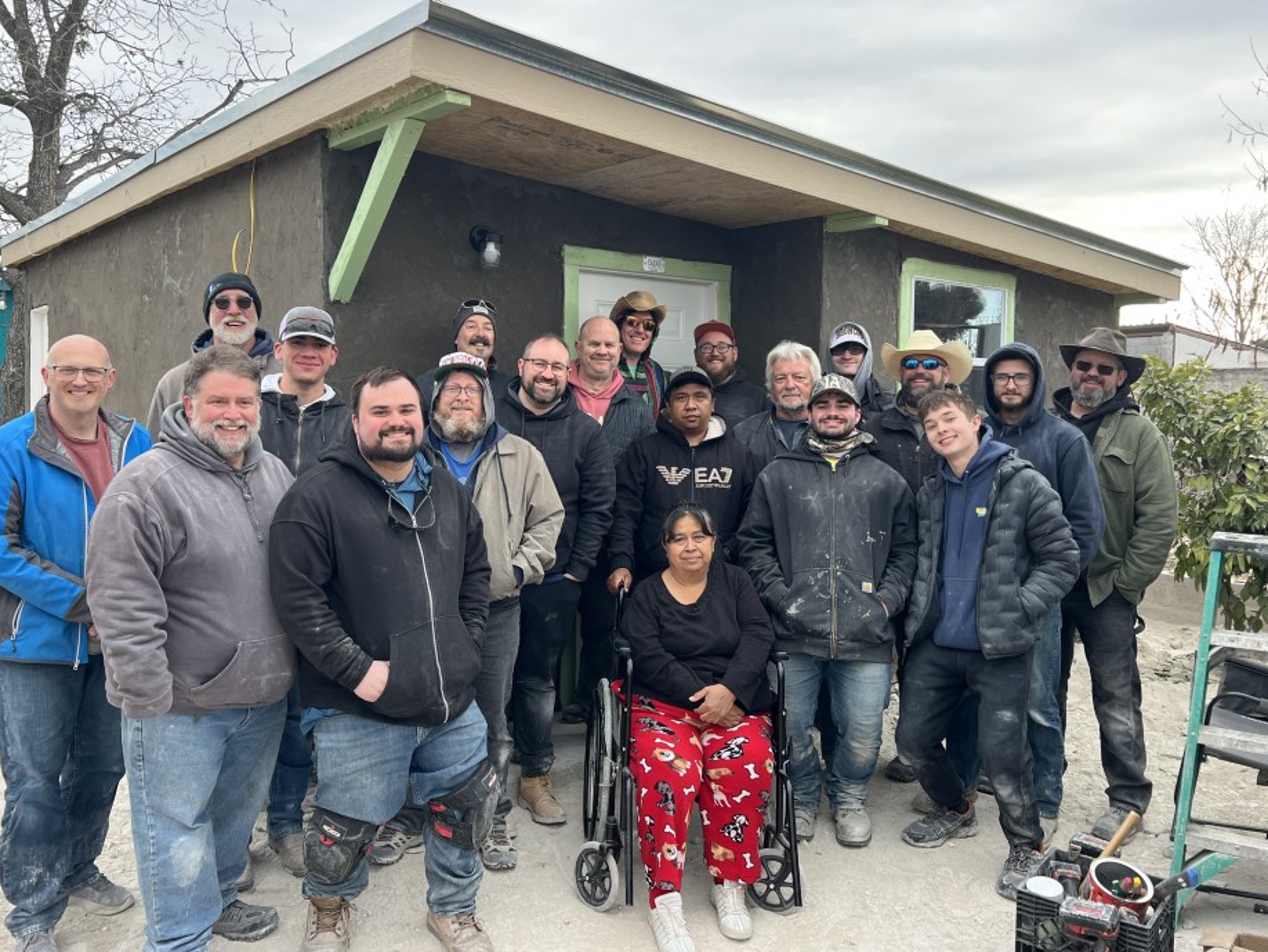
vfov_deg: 48.2
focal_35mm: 29
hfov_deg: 61.6
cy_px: 438
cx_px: 599
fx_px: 1063
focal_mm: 5.7
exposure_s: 1/313
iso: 50
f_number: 1.5
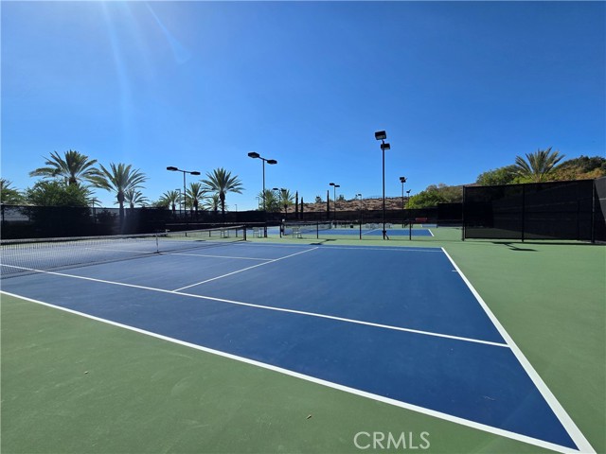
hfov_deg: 106.2
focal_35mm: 13
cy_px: 227
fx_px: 228
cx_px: 303
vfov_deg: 89.9
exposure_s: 1/3550
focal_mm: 2.2
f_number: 2.2
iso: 50
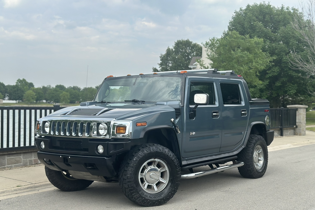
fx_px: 437
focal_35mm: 50
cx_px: 158
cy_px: 110
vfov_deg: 27.0
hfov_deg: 39.6
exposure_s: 1/1667
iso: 80
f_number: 1.78
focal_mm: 6.86
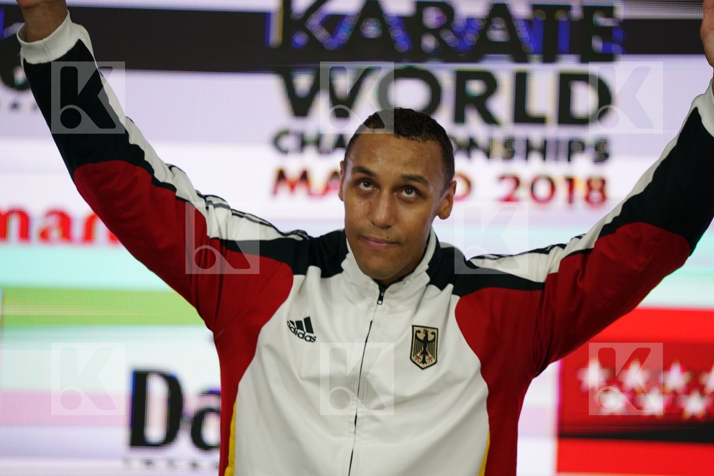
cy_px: 238
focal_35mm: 400
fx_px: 7933
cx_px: 357
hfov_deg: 5.2
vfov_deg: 3.4
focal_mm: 400
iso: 3200
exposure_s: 1/500
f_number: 2.8
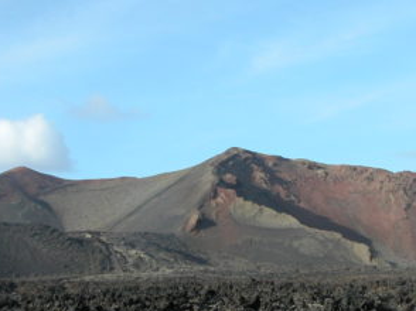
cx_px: 287
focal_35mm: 81
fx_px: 973
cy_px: 225
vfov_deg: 18.1
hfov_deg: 24.0
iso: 100
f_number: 5.6
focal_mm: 8.9
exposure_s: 1/330
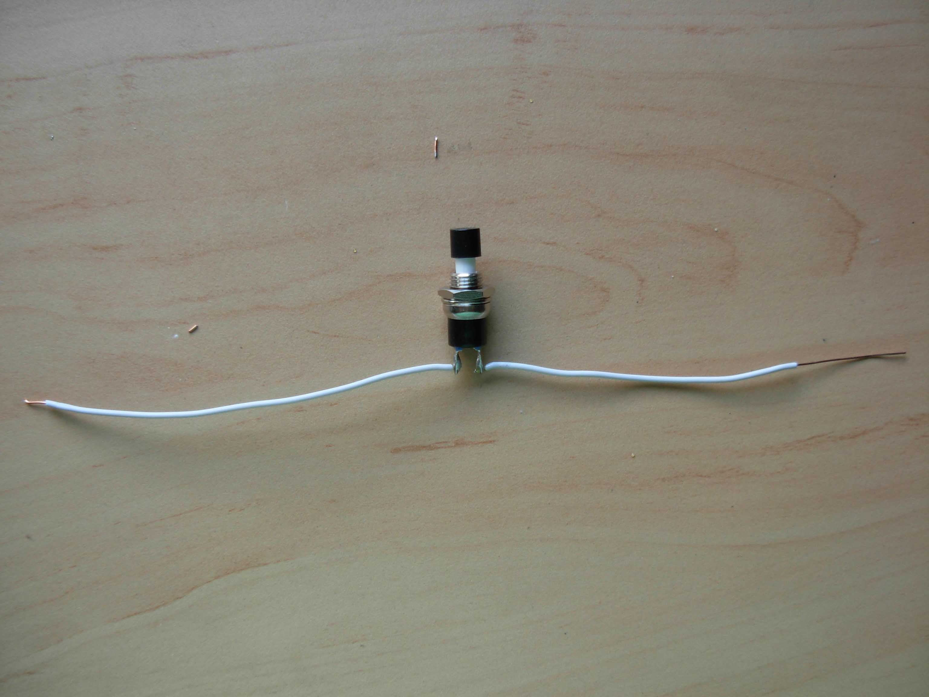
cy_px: 348
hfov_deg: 49.0
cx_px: 464
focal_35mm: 38
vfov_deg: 37.7
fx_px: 1020
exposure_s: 1/24.6
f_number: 2.9
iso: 79
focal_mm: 6.3
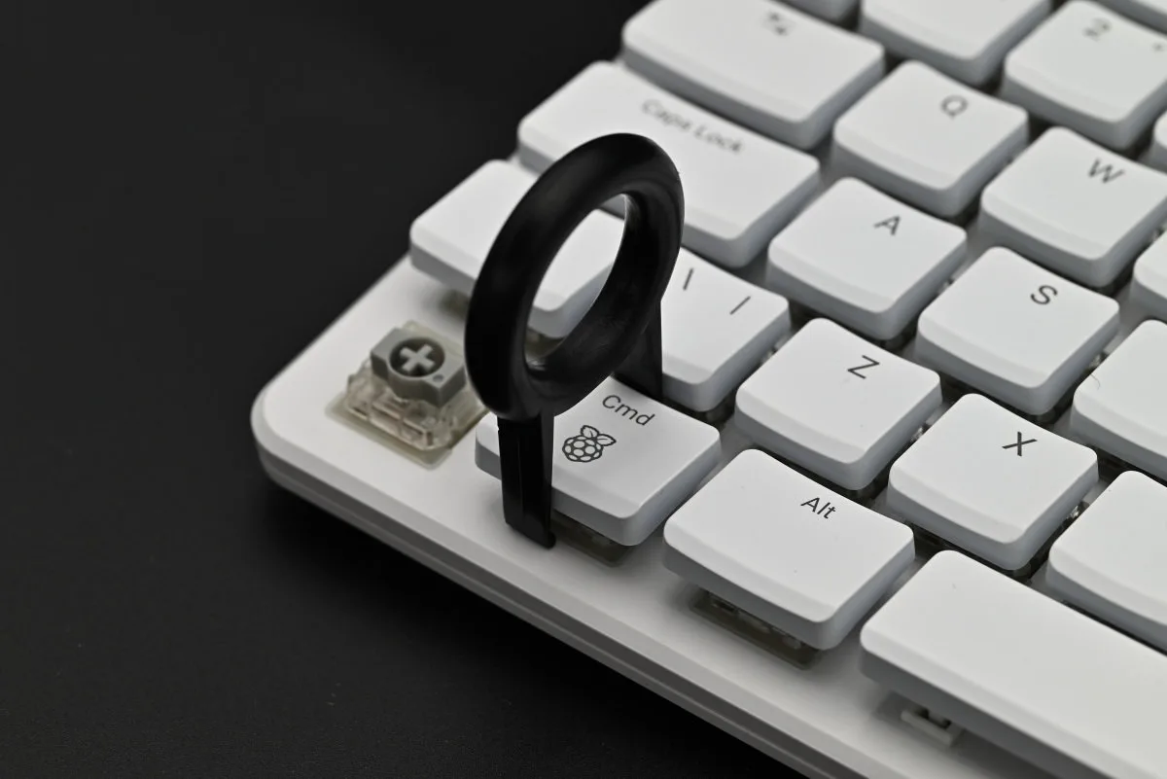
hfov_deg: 19.4
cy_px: 390
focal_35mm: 105
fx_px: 3405
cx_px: 584
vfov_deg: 13.1
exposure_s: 1/100
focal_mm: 105
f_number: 13
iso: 640
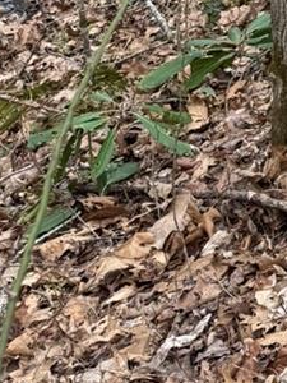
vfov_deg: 14.0
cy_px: -327
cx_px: 639
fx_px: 1360
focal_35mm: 123
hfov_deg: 10.7
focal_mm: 6.76
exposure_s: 1/442
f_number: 1.78
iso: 80
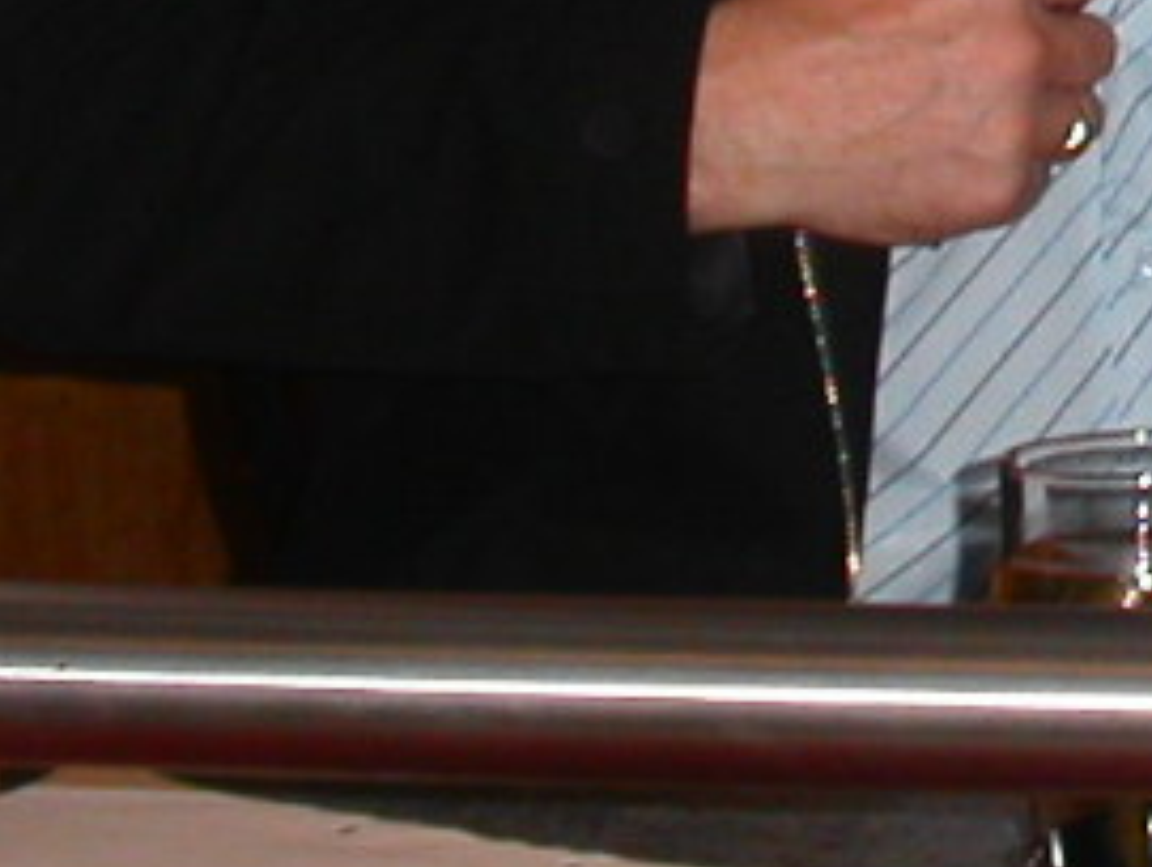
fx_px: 7465
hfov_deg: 8.5
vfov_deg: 6.5
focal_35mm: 224
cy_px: -740
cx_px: 1964
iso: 100
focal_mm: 7.8
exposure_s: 1/30
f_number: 2.8
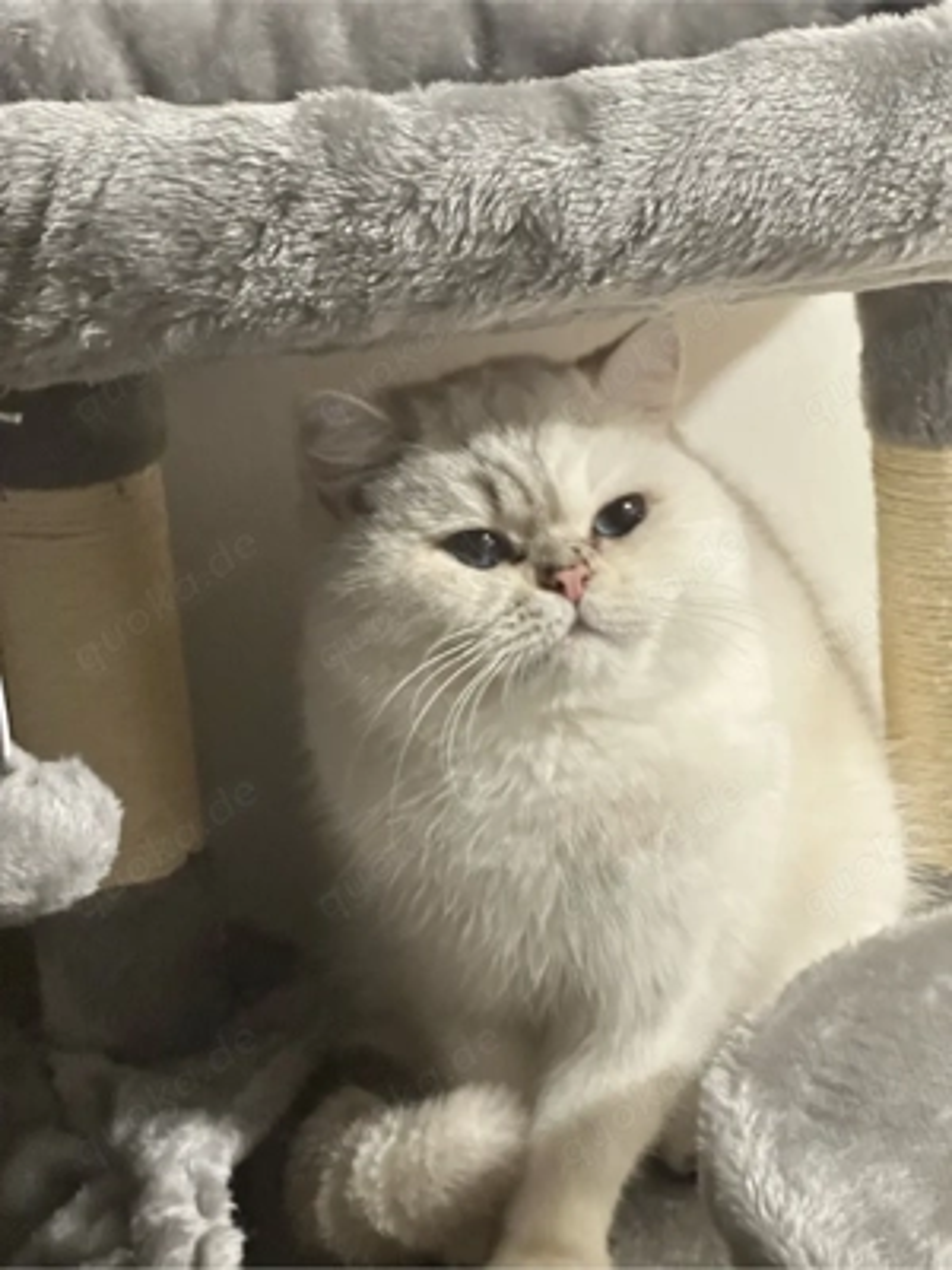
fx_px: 2824
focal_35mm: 77
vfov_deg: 25.3
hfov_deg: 19.1
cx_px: 476
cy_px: 635
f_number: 2.8
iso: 2000
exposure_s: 1/20
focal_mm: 9
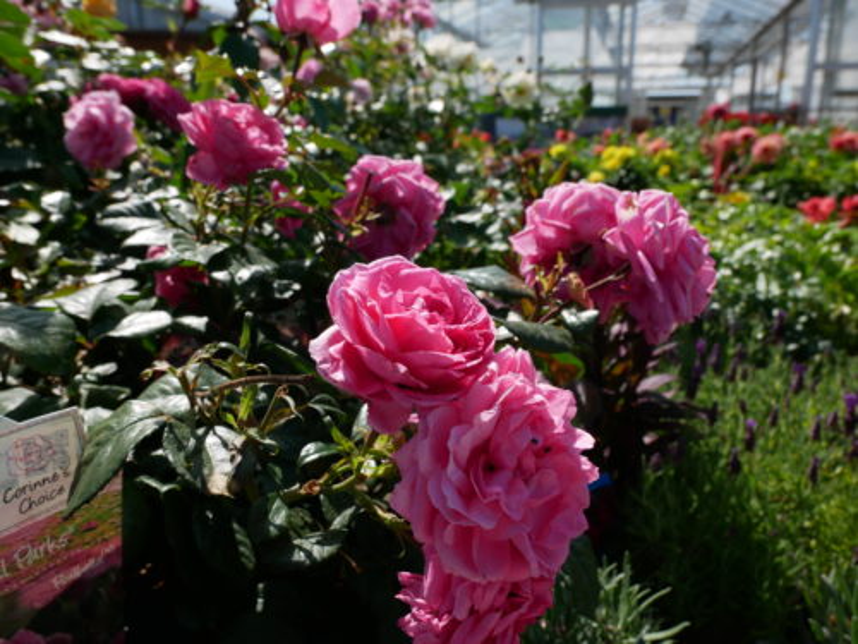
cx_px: 429
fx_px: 744
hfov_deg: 60.0
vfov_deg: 46.8
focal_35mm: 30
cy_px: 322
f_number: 8
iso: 200
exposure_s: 1/500
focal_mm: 15
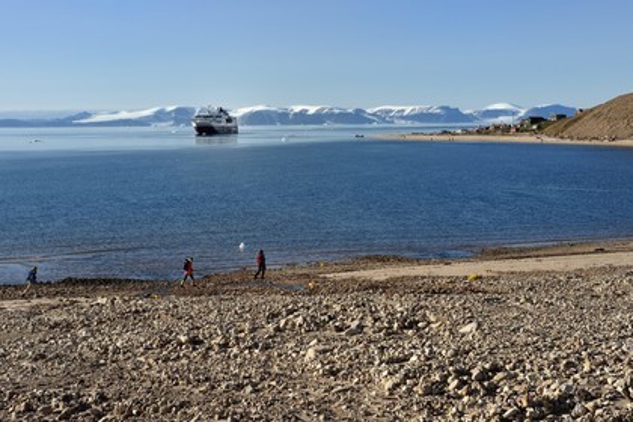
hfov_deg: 28.8
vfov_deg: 19.5
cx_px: 316
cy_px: 211
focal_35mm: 70
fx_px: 1231
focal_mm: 70
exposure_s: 1/250
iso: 200
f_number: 14
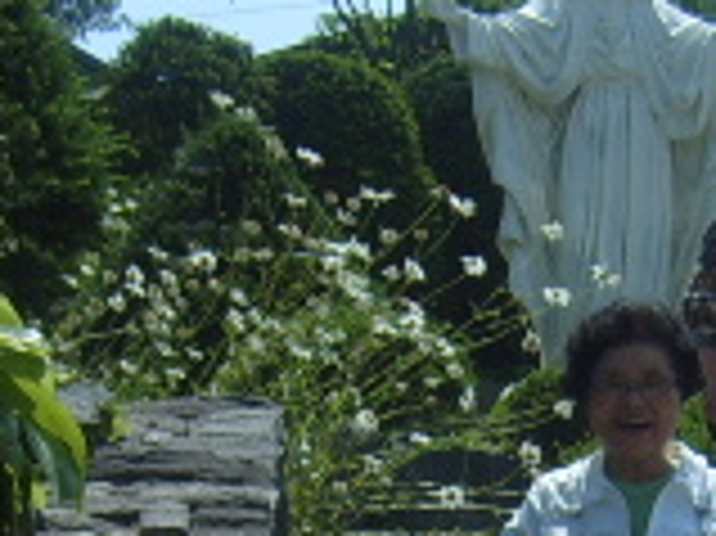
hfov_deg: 13.9
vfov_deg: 10.2
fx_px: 2914
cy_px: 752
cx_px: 563
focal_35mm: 141
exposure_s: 1/350
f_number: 5.8
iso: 50
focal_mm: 5.8
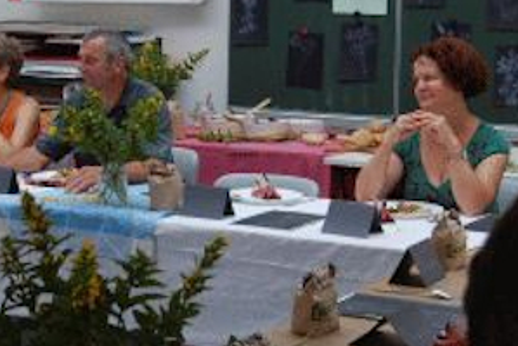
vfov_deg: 14.9
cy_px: 138
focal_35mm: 92
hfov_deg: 21.9
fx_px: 1325
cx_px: 139
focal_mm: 34
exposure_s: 1/125
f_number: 5.6
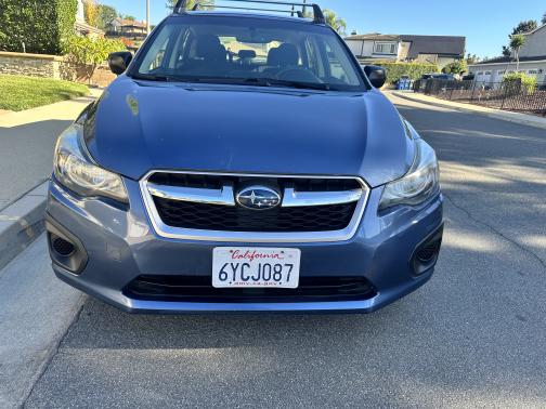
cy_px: 204
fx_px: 379
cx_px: 273
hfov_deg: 71.6
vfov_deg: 56.8
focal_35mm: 24
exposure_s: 1/623
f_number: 1.78
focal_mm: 6.86
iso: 80
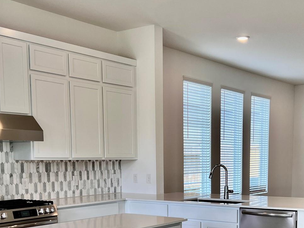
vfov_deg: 25.6
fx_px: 483
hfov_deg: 34.9
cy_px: 209
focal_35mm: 55
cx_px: 176
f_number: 1.5
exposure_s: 1/120
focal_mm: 5.7
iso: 50
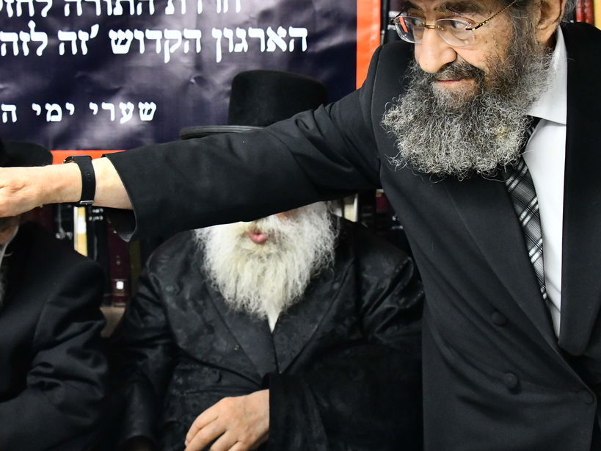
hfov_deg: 41.2
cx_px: 273
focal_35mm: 46
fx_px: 799
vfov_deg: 31.3
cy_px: 163
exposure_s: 1/125
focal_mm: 28
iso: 5000
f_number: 5
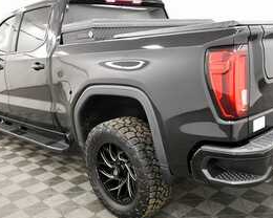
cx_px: 145
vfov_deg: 38.2
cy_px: 105
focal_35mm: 39
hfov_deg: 46.8
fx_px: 315
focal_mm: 18
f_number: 5.6
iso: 2800
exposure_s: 1/125
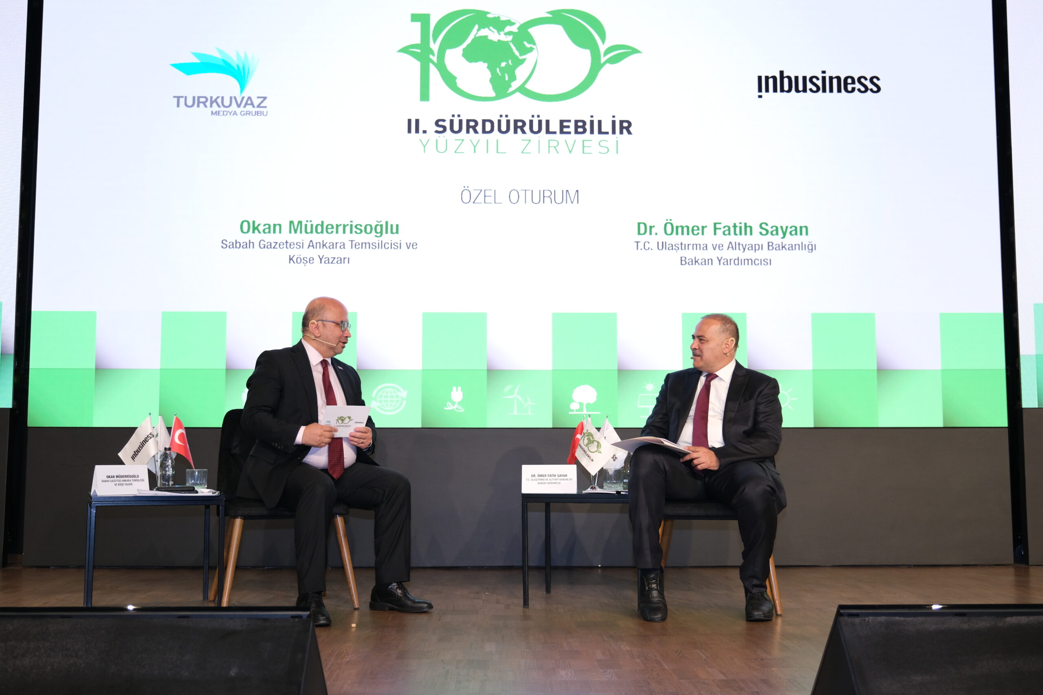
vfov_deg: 34.2
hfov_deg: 49.6
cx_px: 522
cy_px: 348
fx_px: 1130
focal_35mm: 39
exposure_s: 1/80
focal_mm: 25.7
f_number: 2.8
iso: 800
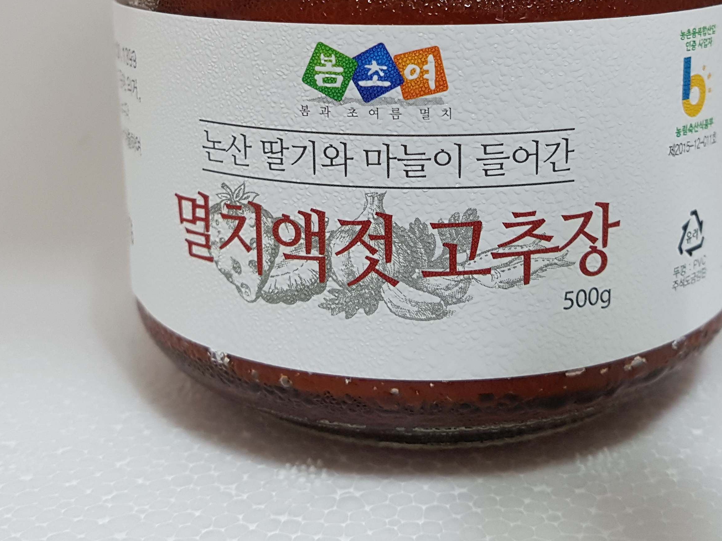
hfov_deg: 41.9
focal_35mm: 45
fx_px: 938
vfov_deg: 31.0
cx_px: 434
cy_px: 79
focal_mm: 4.2
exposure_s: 1/60
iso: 160
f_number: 1.7
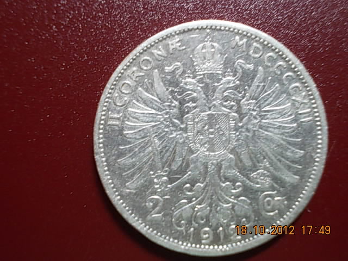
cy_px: 130
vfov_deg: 33.6
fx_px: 432
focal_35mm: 43
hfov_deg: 43.9
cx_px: 174
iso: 200
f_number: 3.3
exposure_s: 1/8
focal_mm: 6.1
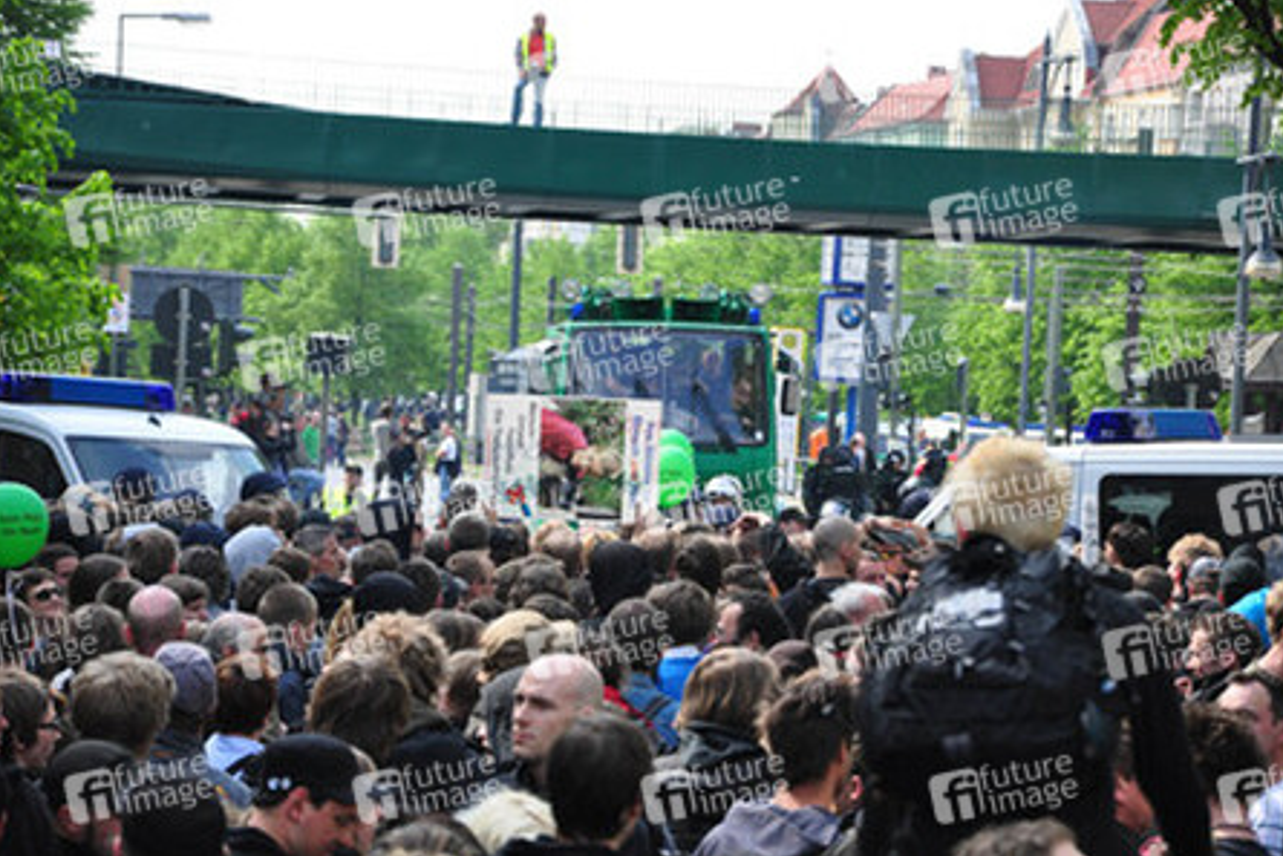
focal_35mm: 160
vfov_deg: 8.6
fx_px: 5686
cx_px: 639
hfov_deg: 12.9
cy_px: 429
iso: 800
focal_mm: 105
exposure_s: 1/1000
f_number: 8
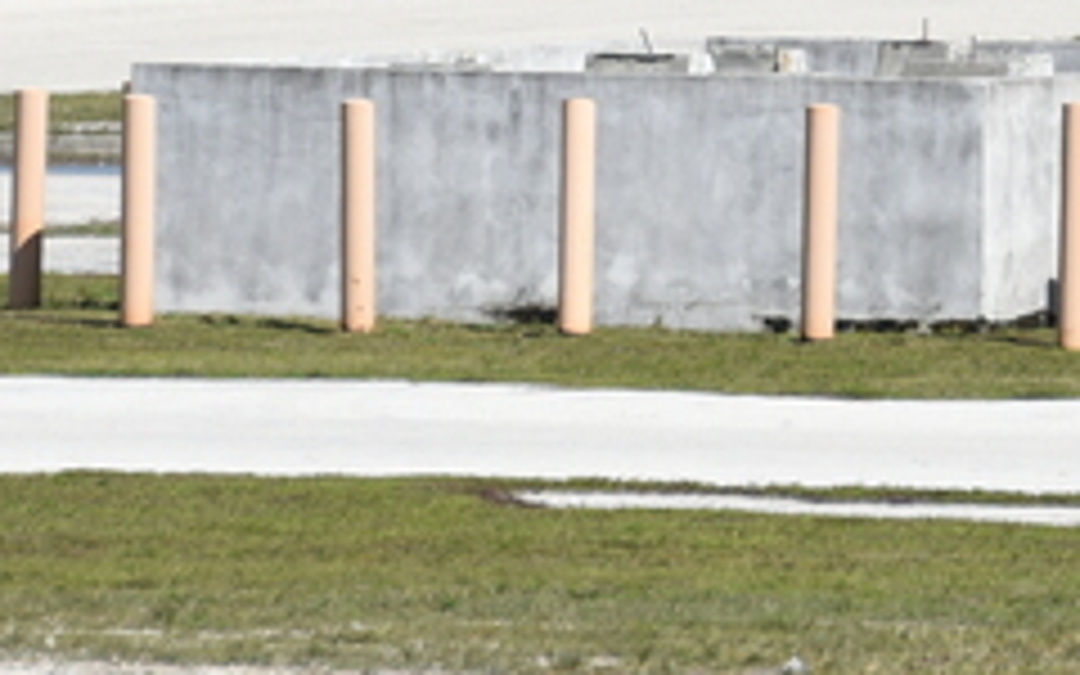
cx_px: 1755
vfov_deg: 1.2
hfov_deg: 1.9
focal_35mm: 1086
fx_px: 31965
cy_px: -1202
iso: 100
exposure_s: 1/400
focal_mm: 200
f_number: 8
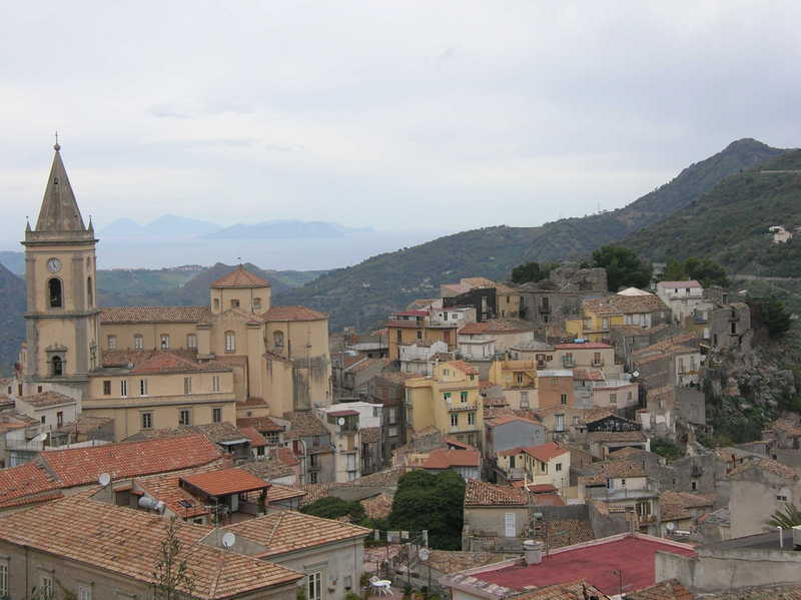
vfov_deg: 22.9
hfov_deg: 30.3
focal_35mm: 64
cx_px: 400
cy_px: 300
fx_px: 1480
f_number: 4.5
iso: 50
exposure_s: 1/133
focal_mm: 10.6
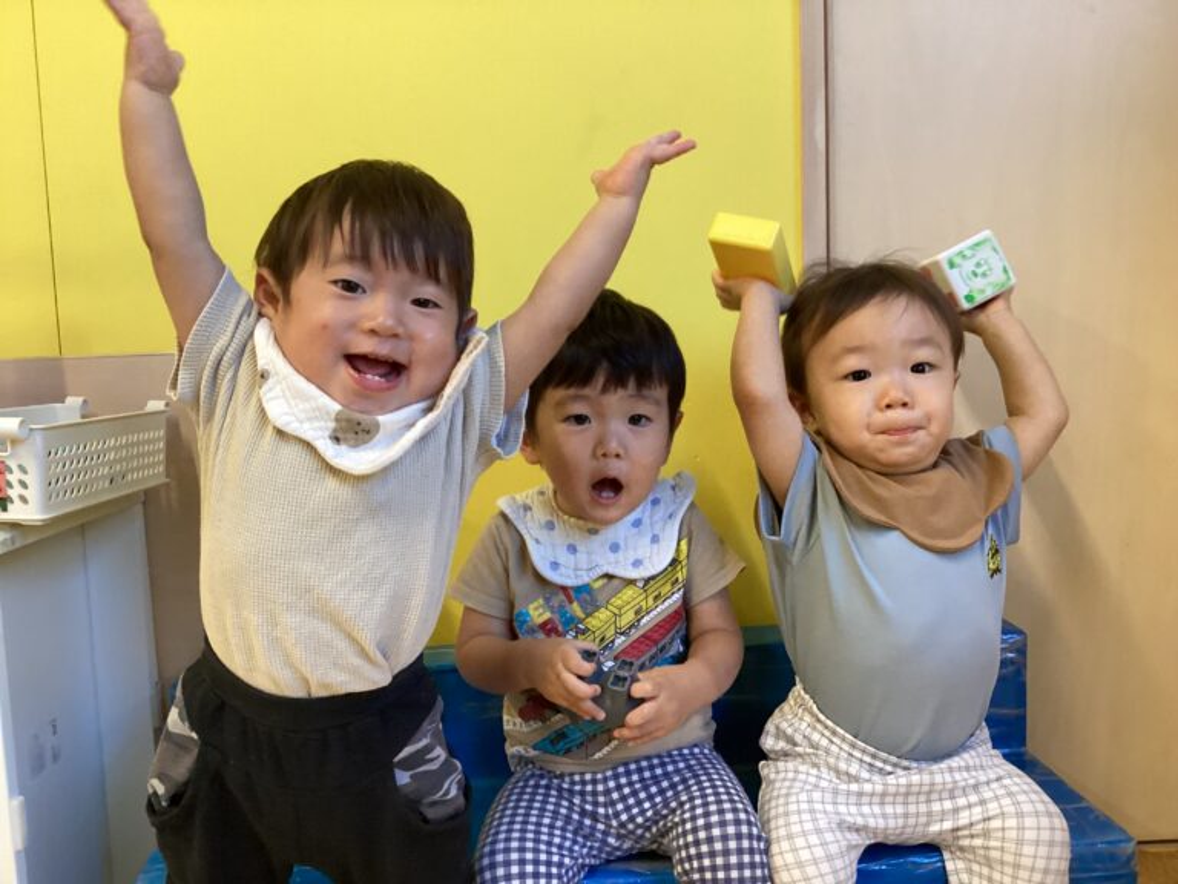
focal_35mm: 31
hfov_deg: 58.4
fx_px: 1055
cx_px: 589
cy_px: 442
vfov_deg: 45.4
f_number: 2.4
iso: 250
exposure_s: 1/60
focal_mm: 3.3
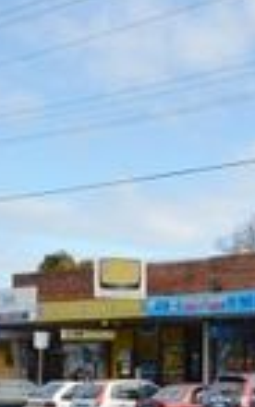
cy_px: 350
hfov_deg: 17.4
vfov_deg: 31.0
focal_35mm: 64
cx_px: 430
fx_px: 707
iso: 125
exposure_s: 1/250
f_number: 8
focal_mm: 13
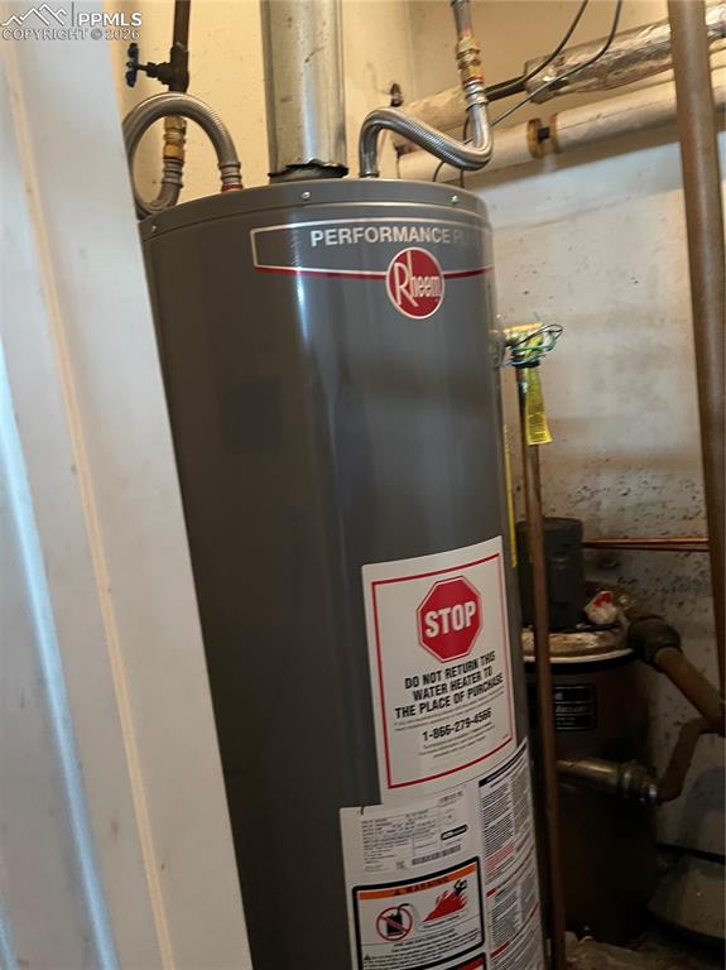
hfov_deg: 54.8
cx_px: 363
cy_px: 485
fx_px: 700
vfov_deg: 69.4
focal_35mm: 25
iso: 640
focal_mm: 5.1
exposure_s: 1/30
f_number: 1.6
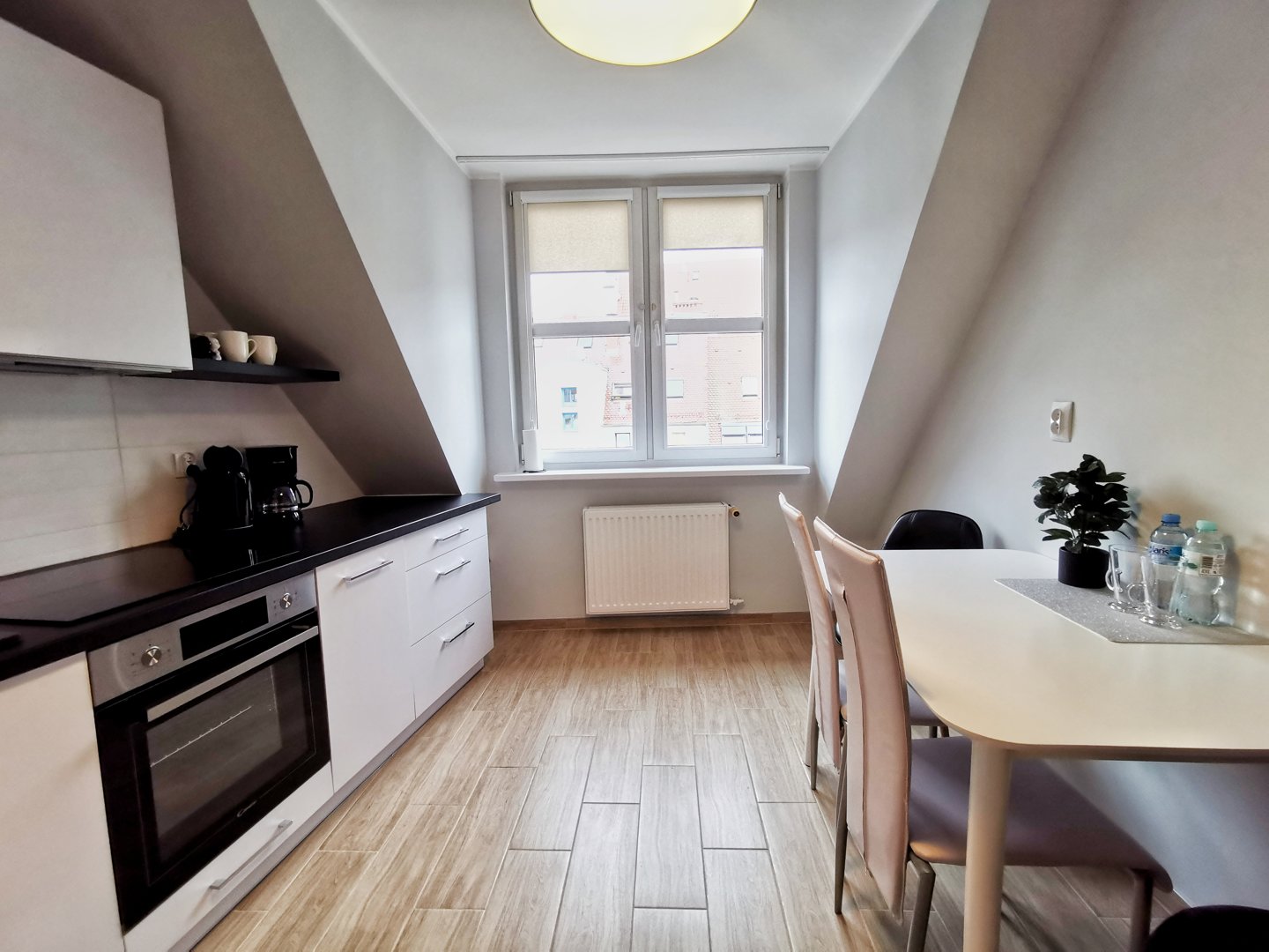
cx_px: 634
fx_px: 587
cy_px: 476
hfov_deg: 94.5
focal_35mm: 16
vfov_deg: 78.1
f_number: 2.2
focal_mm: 2.35
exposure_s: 1/60
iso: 160
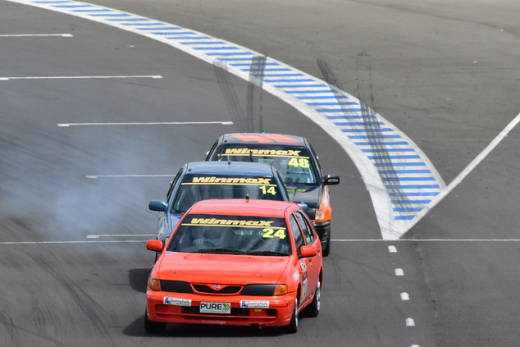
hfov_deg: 2.4
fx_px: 12583
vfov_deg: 1.6
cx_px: 247
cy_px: 203
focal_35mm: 871
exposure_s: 1/640
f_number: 10
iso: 320
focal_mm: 460
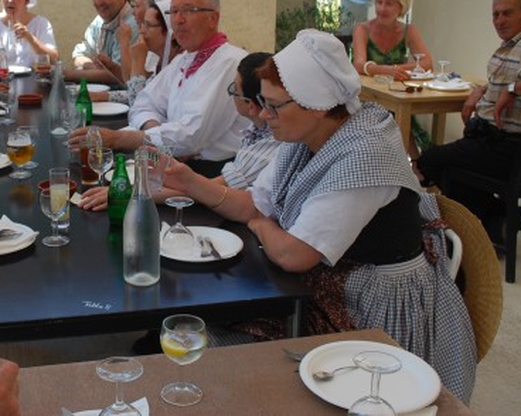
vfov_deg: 27.8
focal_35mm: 54
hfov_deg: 33.7
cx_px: 99
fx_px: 832
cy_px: 114
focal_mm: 22
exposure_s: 1/125
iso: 140
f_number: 5.6
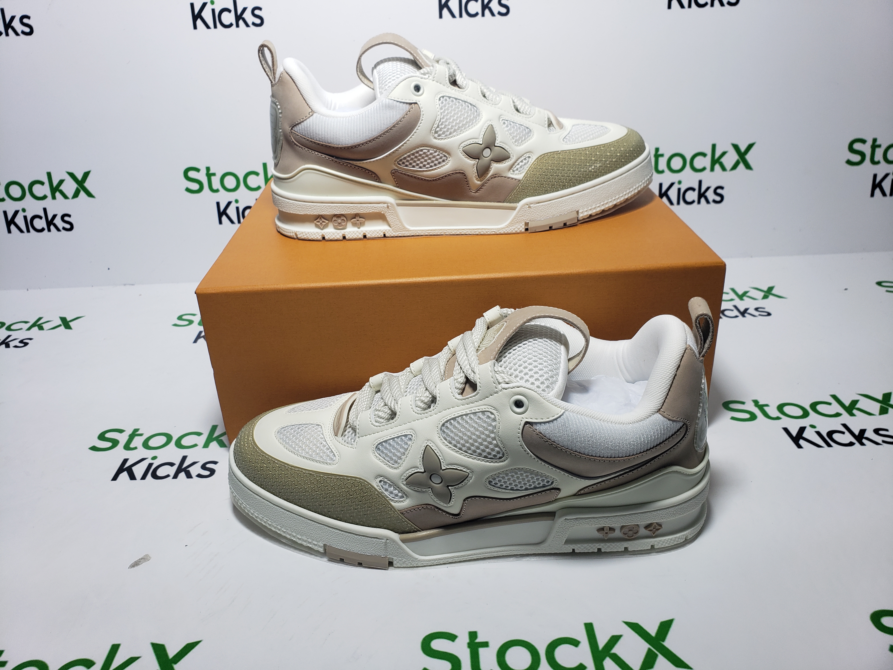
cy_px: 335
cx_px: 446
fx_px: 671
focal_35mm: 26
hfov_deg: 67.3
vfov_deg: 53.1
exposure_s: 1/195
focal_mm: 4.3
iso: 50
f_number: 2.4
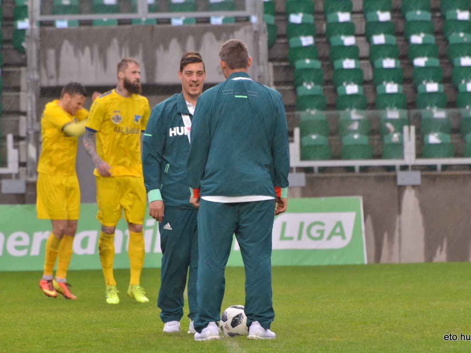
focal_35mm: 442
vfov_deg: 3.4
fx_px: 6013
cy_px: 176
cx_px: 216
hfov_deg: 4.5
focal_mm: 270
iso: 500
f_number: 7.1
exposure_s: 1/100
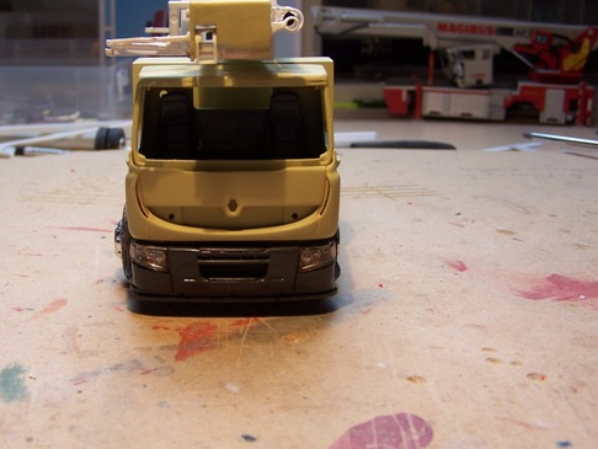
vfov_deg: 29.0
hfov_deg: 38.0
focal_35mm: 50
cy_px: 176
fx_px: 864
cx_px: 239
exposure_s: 1/180
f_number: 2.8
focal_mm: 6.3
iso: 80
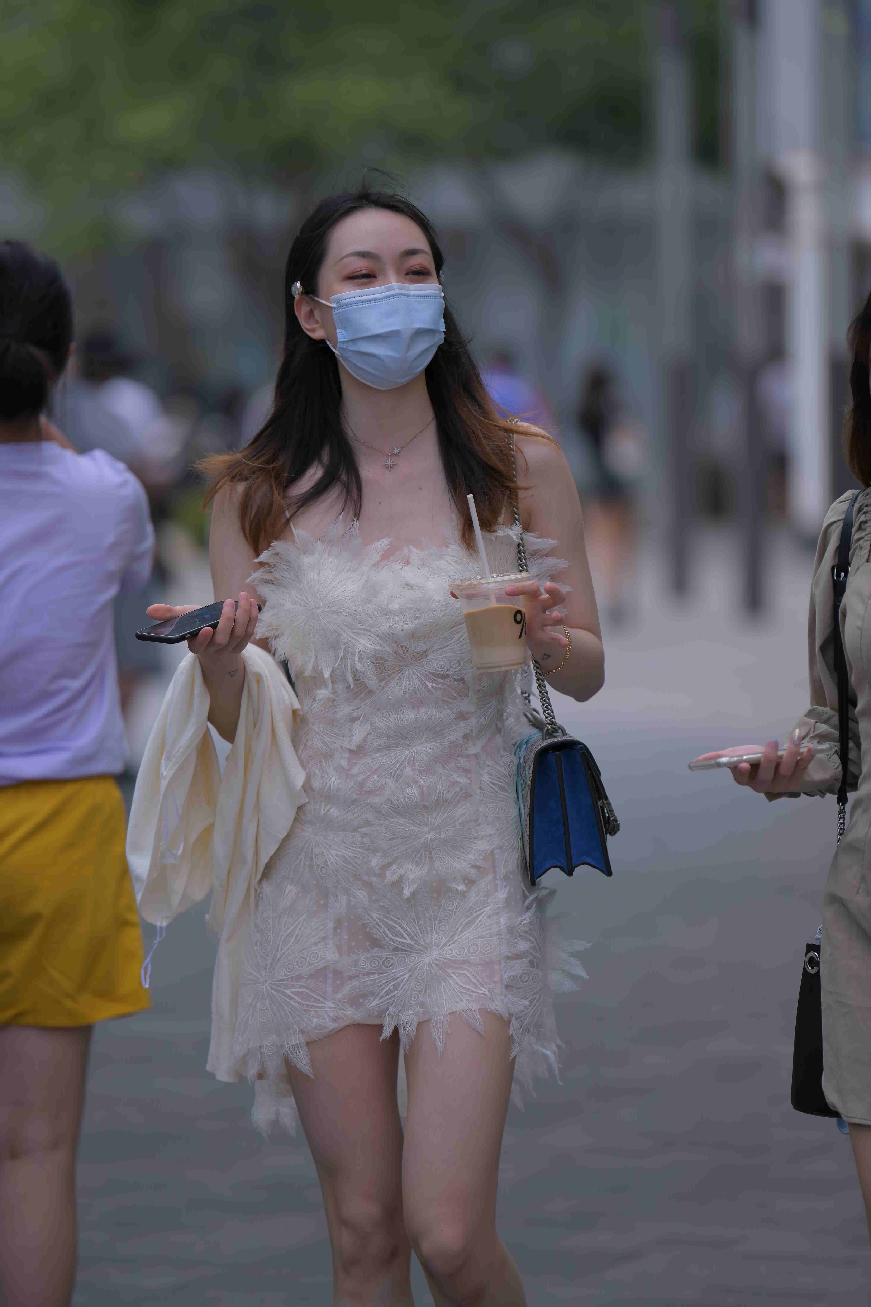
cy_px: 654
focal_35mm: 170
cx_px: 436
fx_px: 6169
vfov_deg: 12.1
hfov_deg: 8.1
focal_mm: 170
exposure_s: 1/800
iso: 125
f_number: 3.2
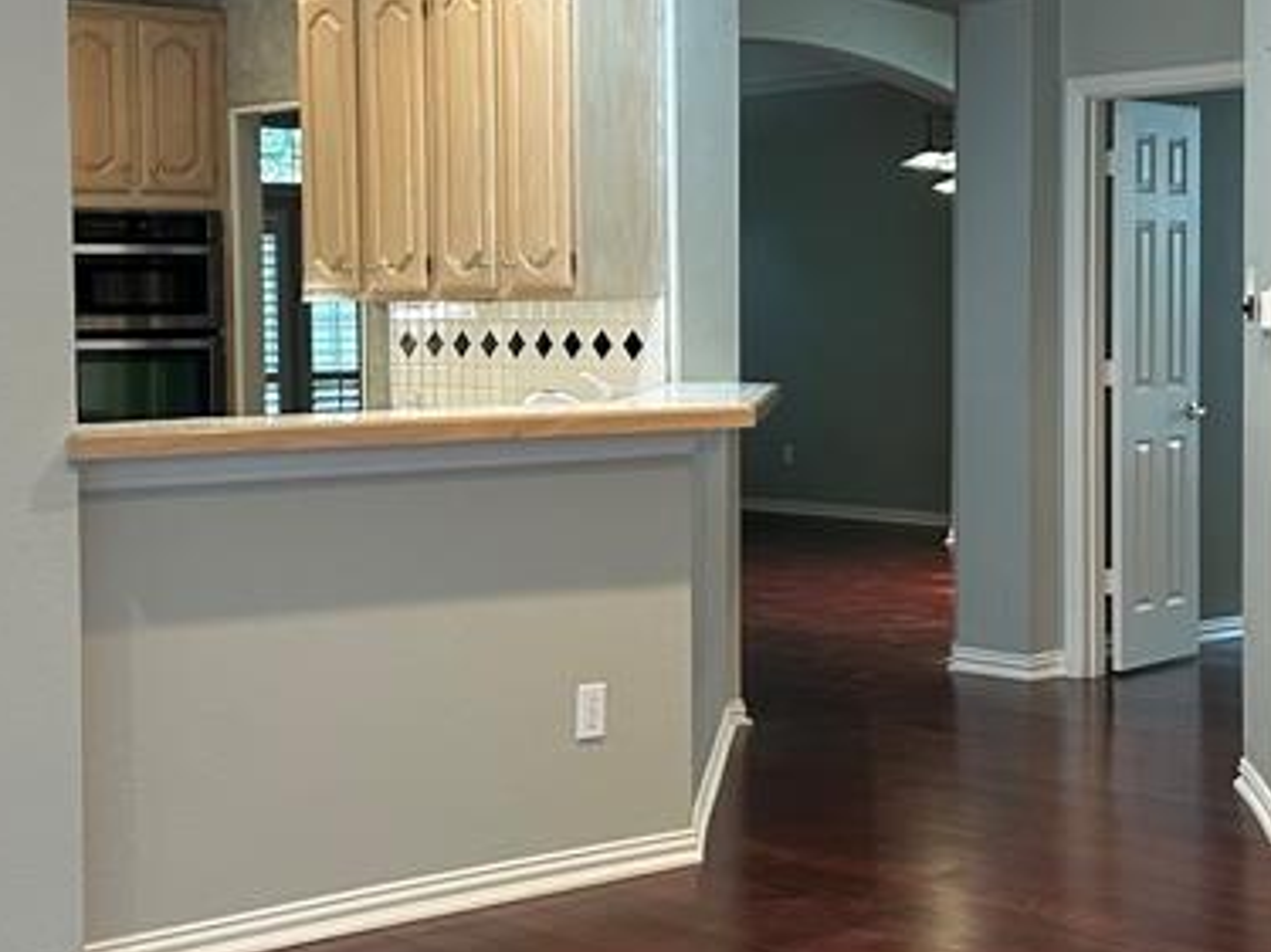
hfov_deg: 27.4
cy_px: 427
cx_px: 715
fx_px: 2606
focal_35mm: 71
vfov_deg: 20.7
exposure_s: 1/60
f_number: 1.5
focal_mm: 5.7
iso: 200
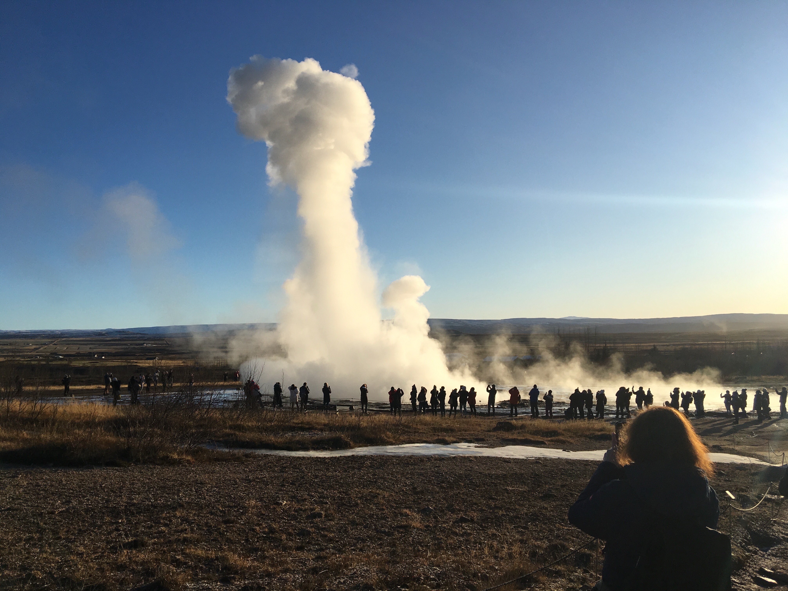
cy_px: 296
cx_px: 394
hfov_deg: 61.7
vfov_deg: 48.2
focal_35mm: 29
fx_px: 660
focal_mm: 4.15
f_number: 2.2
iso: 25
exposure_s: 1/3205
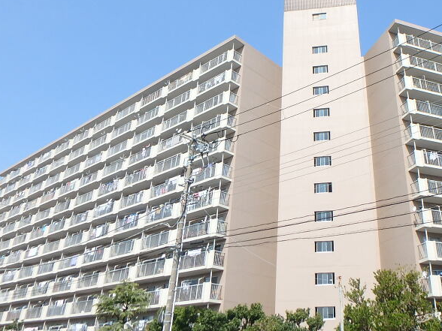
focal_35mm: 34
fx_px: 434
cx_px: 317
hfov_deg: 52.2
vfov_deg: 41.6
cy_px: 131
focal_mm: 3.7
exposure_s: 1/1000
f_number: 3.5
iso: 125
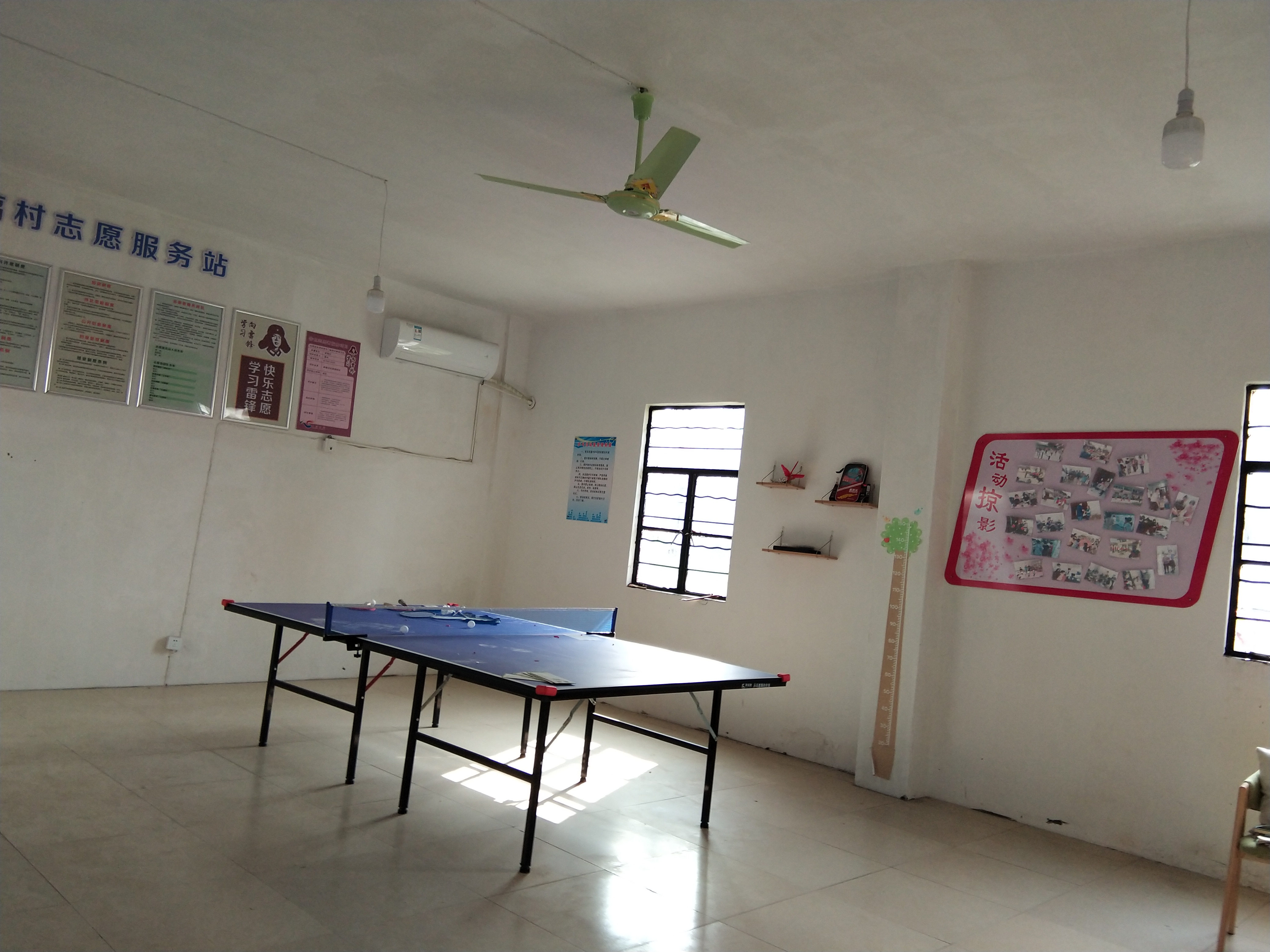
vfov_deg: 45.4
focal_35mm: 31
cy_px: 476
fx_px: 1137
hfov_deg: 58.4
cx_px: 635
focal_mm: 3.69
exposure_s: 1/100
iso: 64
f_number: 2.2
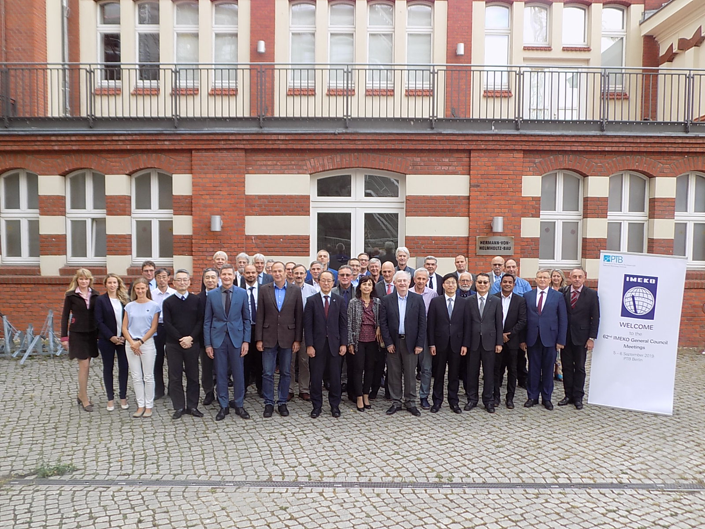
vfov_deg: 46.8
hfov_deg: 60.0
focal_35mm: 30
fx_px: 611
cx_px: 352
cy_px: 264
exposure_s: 1/60
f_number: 3.3
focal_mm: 5.3
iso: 80
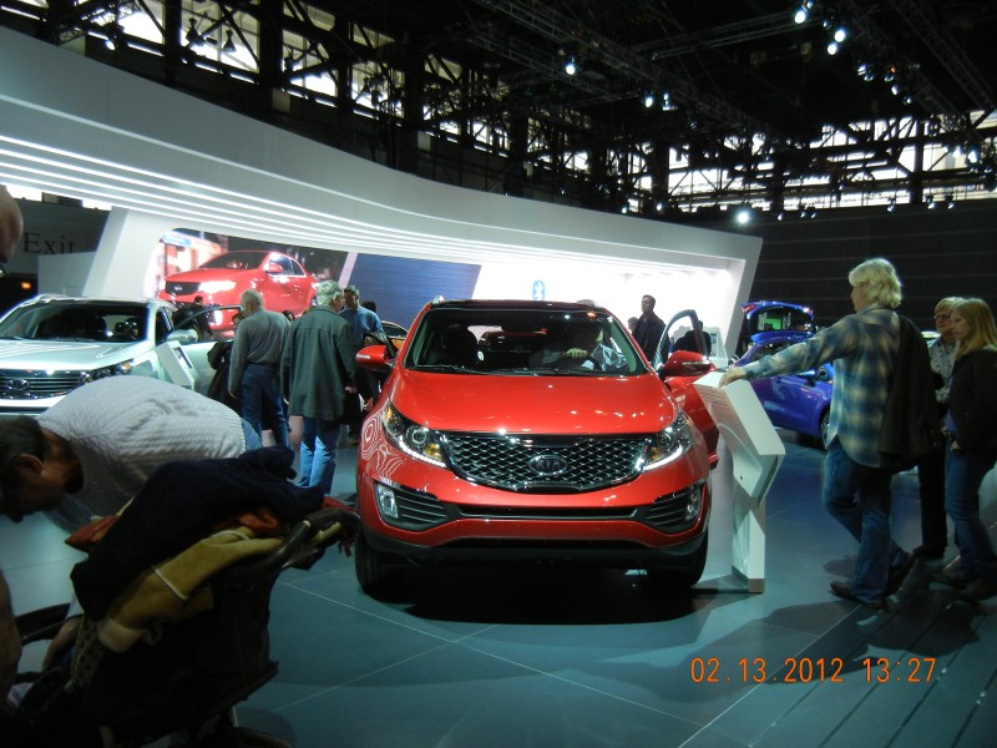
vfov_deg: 46.8
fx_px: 864
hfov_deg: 60.0
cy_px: 374
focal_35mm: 30
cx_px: 498
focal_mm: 5.4
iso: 242
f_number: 3.5
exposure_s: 1/60
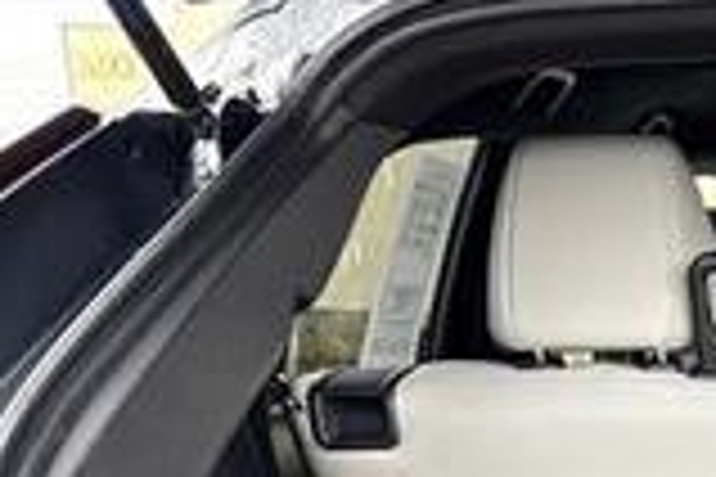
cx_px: 1045
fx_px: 1571
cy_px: 828
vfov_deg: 15.2
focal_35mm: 79
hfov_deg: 21.8
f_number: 1.78
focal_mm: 6.76
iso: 160
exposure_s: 1/243
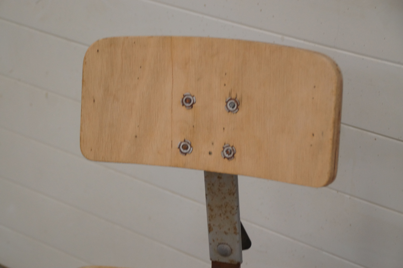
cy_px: 134
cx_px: 202
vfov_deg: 13.0
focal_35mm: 105
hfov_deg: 19.5
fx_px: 1175
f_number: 5
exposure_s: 1/125
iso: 1000
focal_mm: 70
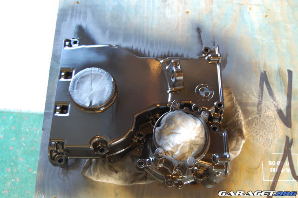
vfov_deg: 31.9
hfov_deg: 46.4
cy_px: 99
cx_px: 149
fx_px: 347
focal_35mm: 42
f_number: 4.2
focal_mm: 28
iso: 800
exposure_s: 1/25
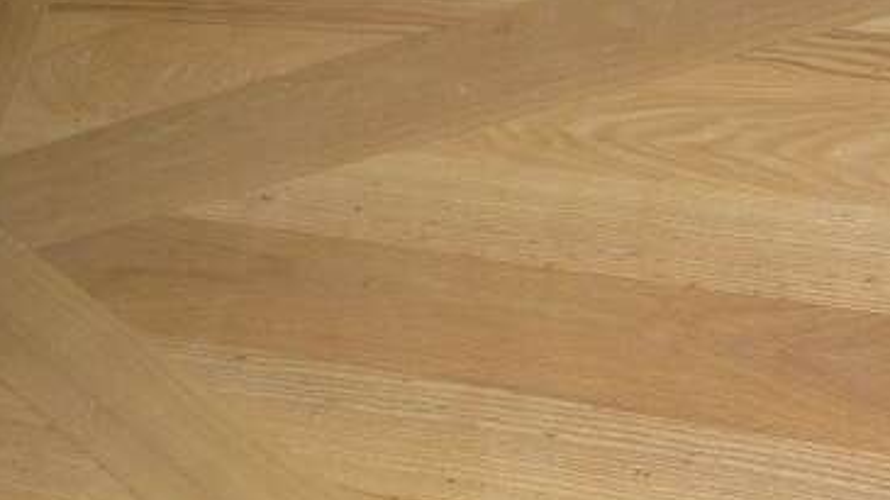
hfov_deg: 27.8
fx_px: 1793
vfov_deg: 15.8
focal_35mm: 76
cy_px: 339
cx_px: 367
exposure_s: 1/30
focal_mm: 5.5
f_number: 2.8
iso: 100
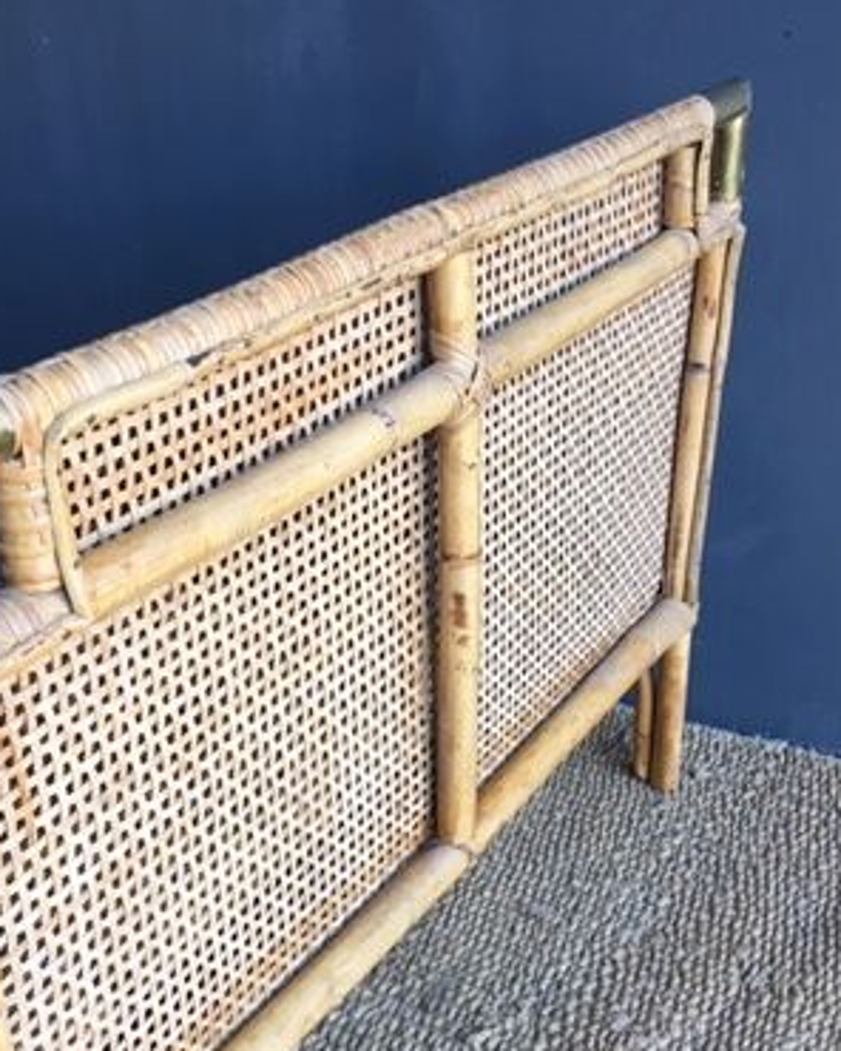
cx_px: 369
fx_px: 1525
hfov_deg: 30.8
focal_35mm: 49
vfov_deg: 37.6
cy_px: 716
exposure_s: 1/33
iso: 25
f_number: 2.2
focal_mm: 4.15
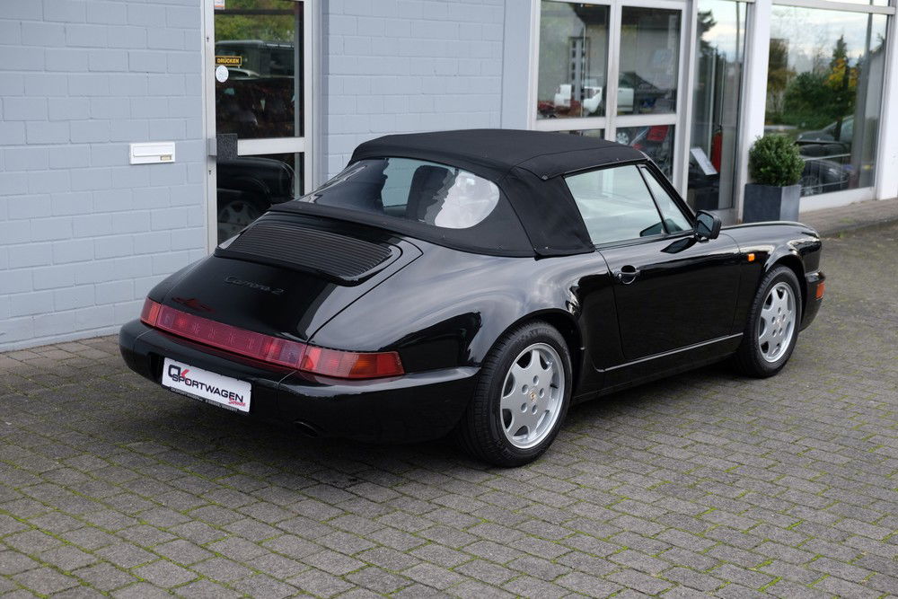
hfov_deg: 40.3
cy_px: 300
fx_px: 1222
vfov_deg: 27.5
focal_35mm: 49
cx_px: 449
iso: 200
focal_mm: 32.9
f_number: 3.6
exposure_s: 1/210
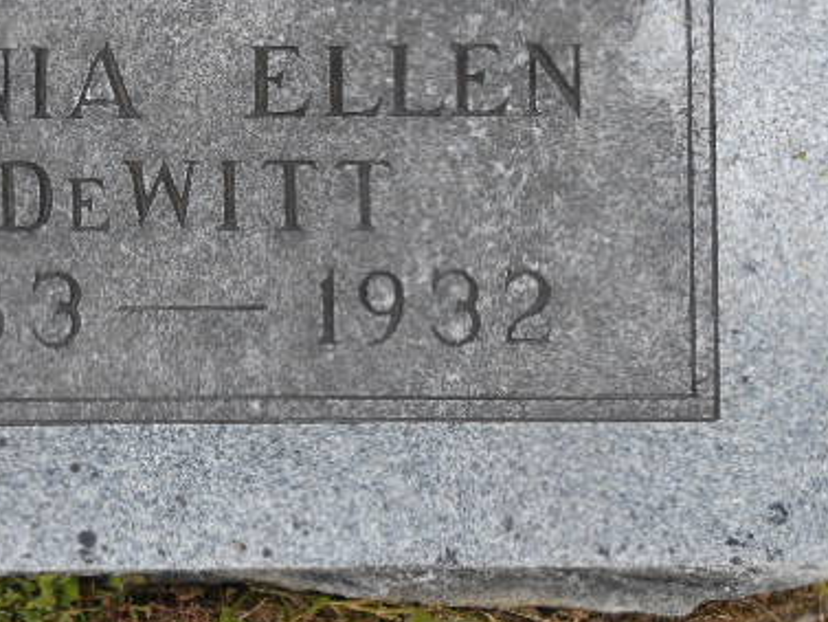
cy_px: 121
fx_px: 2153
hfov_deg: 21.5
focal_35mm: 90
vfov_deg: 16.3
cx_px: 176
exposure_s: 1/250
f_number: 4.2
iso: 220
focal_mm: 9.5
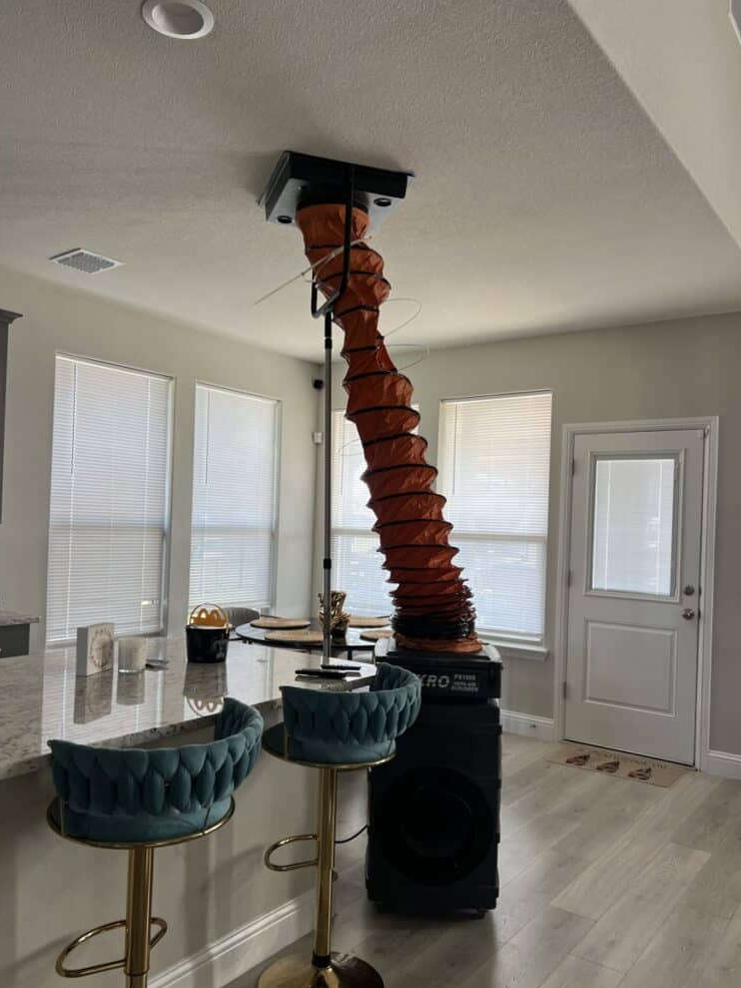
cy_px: 512
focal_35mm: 27
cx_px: 358
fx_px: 770
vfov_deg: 65.3
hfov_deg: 51.4
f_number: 1.5
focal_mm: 5.7
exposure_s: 1/121
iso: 64
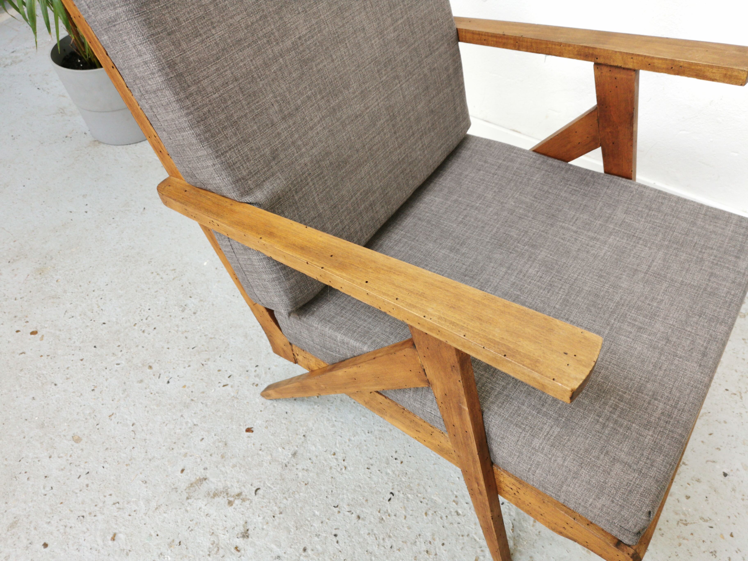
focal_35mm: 27
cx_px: 374
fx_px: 583
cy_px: 280
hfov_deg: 65.3
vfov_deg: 51.4
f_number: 1.8
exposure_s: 1/50
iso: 125
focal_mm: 5.58
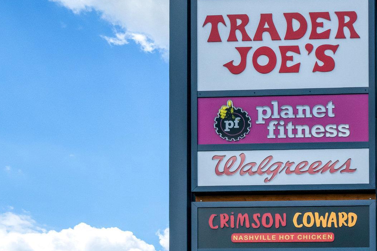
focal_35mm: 64
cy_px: 149
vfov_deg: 21.2
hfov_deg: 30.8
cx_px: 292
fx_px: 670
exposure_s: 1/3200
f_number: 8
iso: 1250
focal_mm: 33
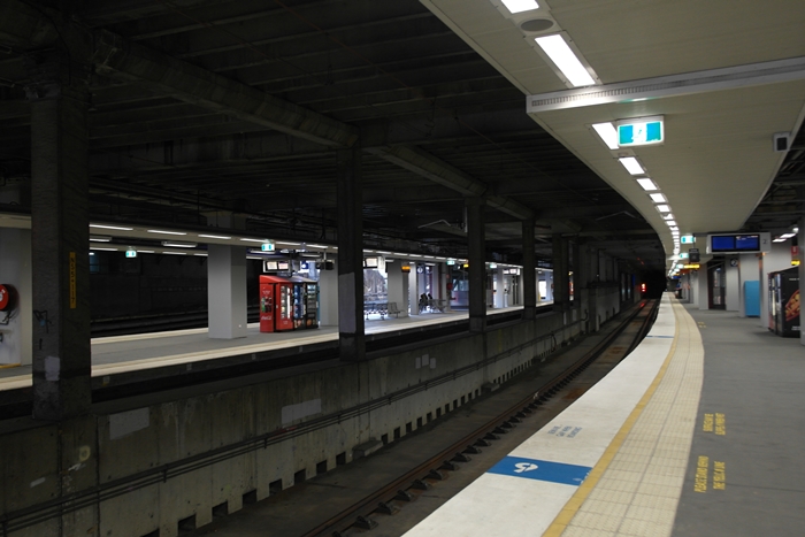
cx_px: 402
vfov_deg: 43.6
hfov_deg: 61.9
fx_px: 671
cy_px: 268
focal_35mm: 30
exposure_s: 1/20
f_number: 3.5
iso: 400
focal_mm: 20
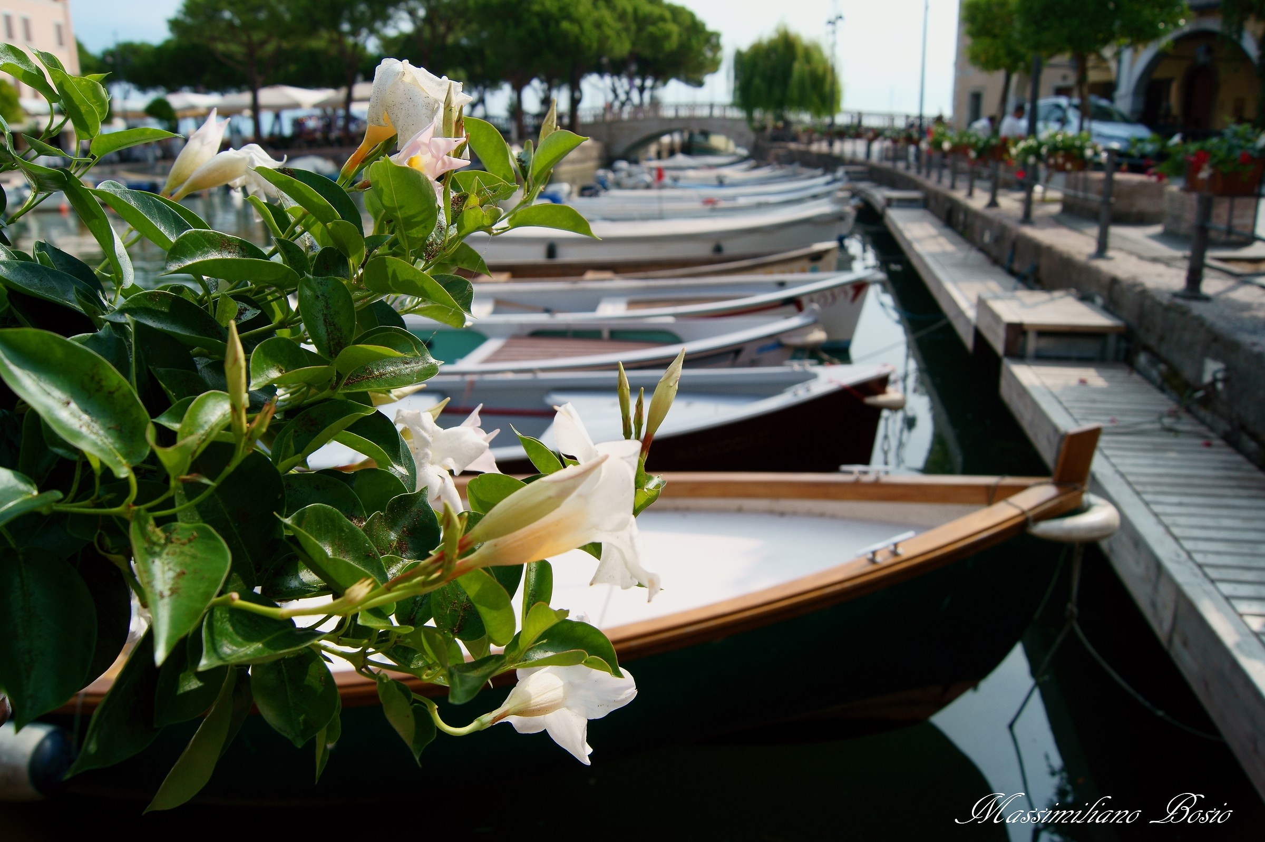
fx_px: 948
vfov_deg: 47.9
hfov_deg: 67.4
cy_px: 421
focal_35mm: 27
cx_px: 632
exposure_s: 1/320
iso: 100
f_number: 8
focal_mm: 18
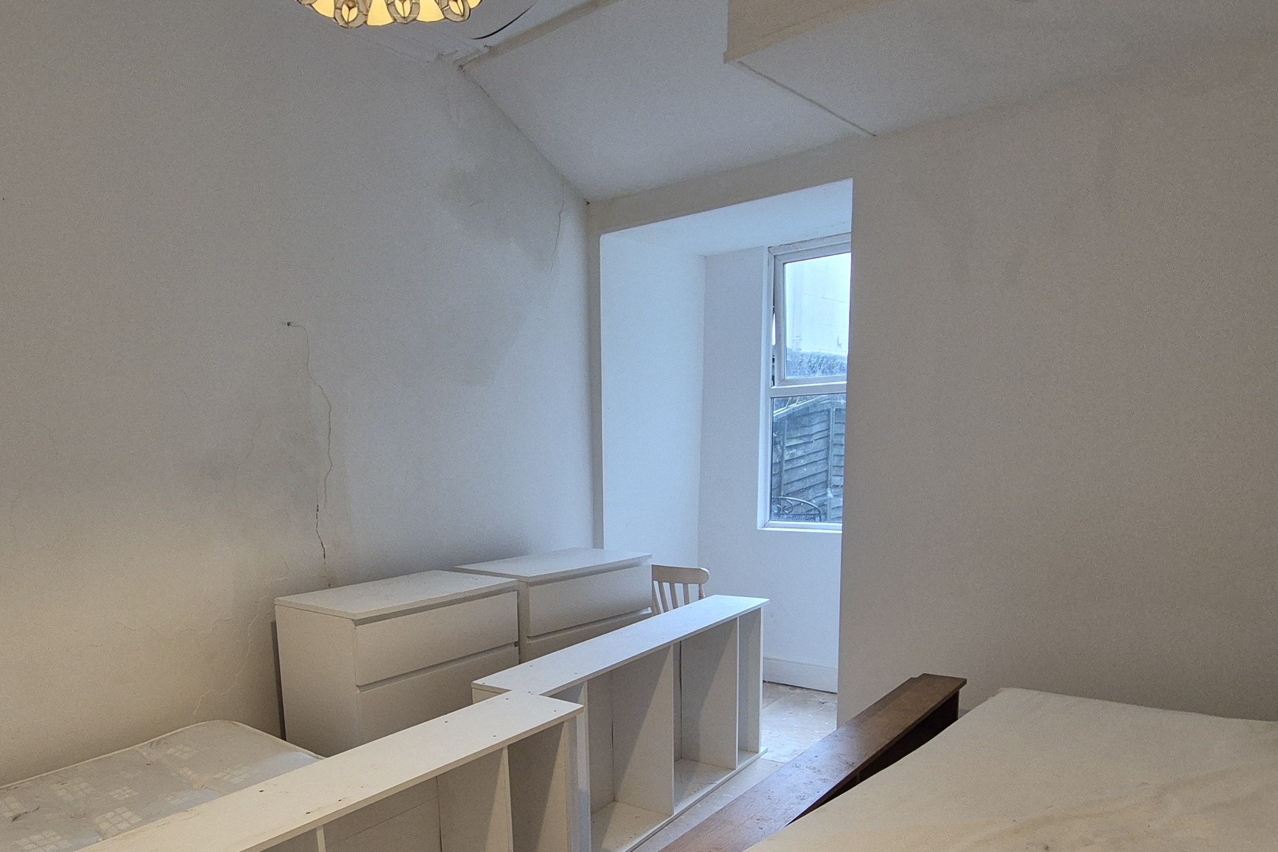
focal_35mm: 22
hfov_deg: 77.5
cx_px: 502
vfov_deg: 55.4
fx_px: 781
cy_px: 601
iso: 400
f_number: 2.2
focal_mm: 2.2
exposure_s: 1/50
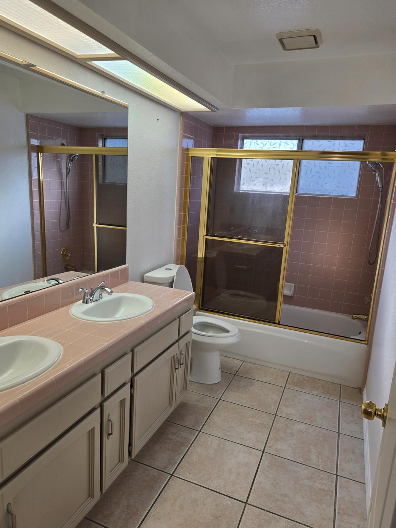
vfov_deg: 71.6
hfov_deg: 56.8
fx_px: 366
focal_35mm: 24
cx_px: 194
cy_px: 266
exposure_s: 1/120
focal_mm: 5.4
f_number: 1.8
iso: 50
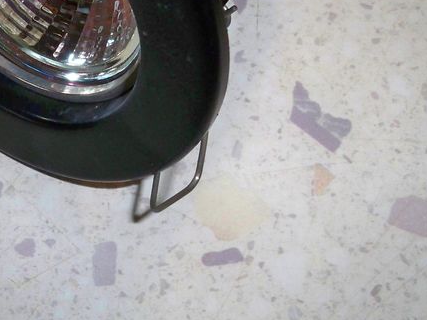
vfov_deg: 17.7
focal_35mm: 82
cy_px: 25
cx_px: 50
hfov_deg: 23.3
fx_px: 1011
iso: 200
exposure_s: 1/60
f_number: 3.1
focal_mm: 6.3
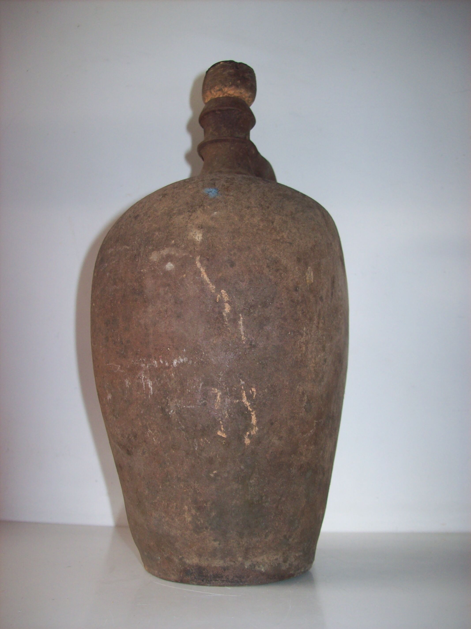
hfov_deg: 39.6
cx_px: 236
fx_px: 654
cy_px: 314
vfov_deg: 51.4
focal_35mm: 36
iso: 80
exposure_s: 1/64
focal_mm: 6
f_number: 2.7
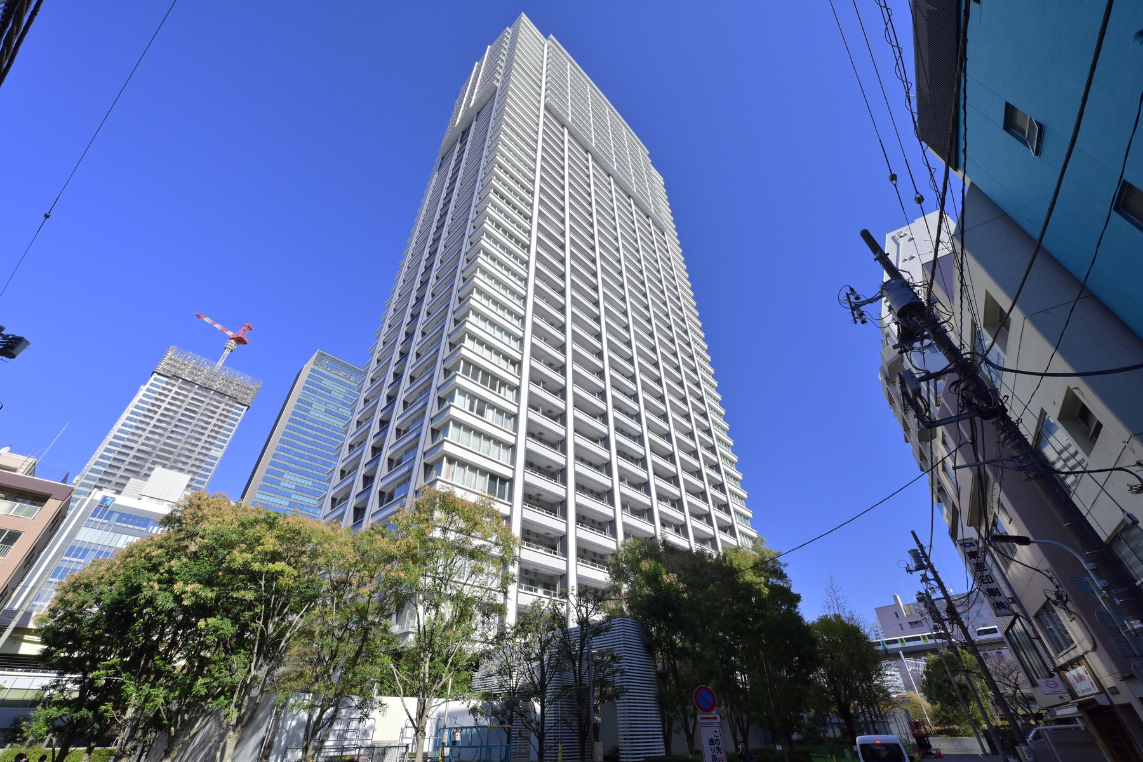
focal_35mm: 14
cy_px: 381
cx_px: 572
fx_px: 444
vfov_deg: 81.2
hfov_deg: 104.3
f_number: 9
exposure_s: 1/500
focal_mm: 14
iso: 400
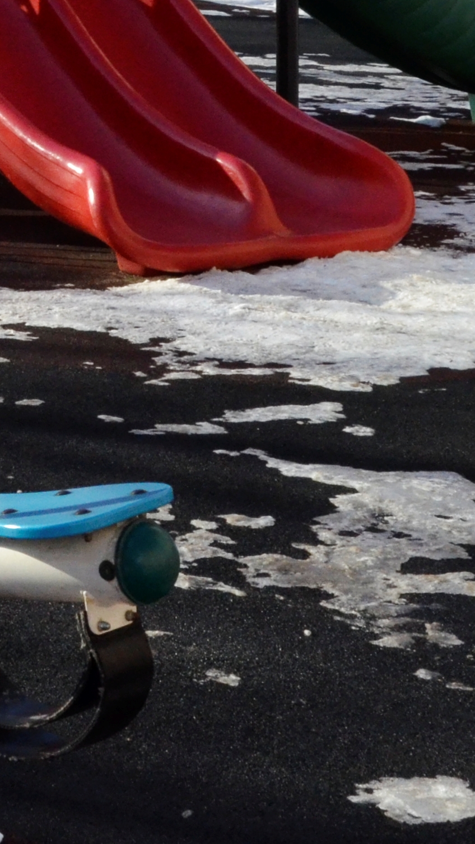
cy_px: 13
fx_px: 2755
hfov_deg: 9.5
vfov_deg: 17.1
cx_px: -309
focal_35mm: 123
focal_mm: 24
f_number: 14
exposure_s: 1/800
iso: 1250
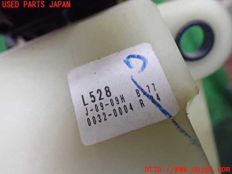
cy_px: 87
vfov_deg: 46.8
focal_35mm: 30
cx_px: 116
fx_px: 201
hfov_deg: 60.0
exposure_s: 1/80
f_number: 2.3
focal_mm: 5.4
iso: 800
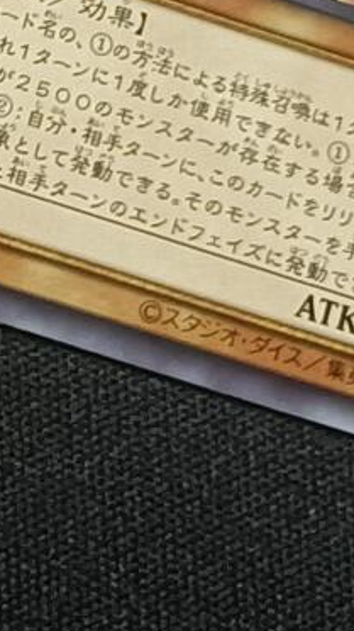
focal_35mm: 168
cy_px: -219
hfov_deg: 7.1
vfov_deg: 12.4
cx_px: -139
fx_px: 2806
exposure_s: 1/33.3
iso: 1667
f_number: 1.8
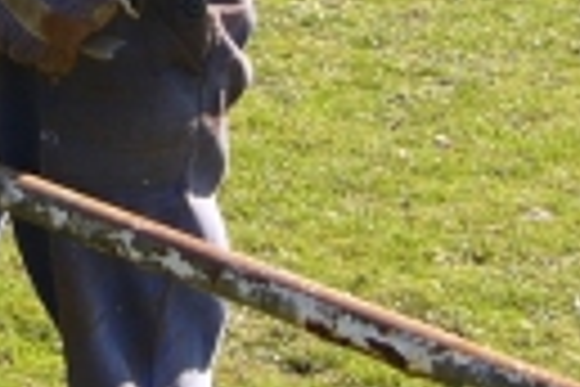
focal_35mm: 203
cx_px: -211
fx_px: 3270
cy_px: -434
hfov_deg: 9.9
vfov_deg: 6.5
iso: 50
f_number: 2.8
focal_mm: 6
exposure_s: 1/400
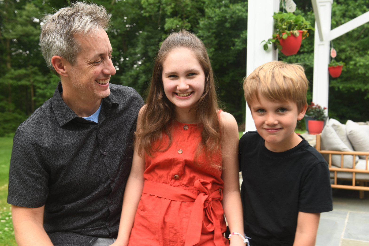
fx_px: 410
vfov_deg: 33.4
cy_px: 134
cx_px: 178
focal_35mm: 40
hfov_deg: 48.4
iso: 200
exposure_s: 1/60
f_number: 6.3
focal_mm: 35
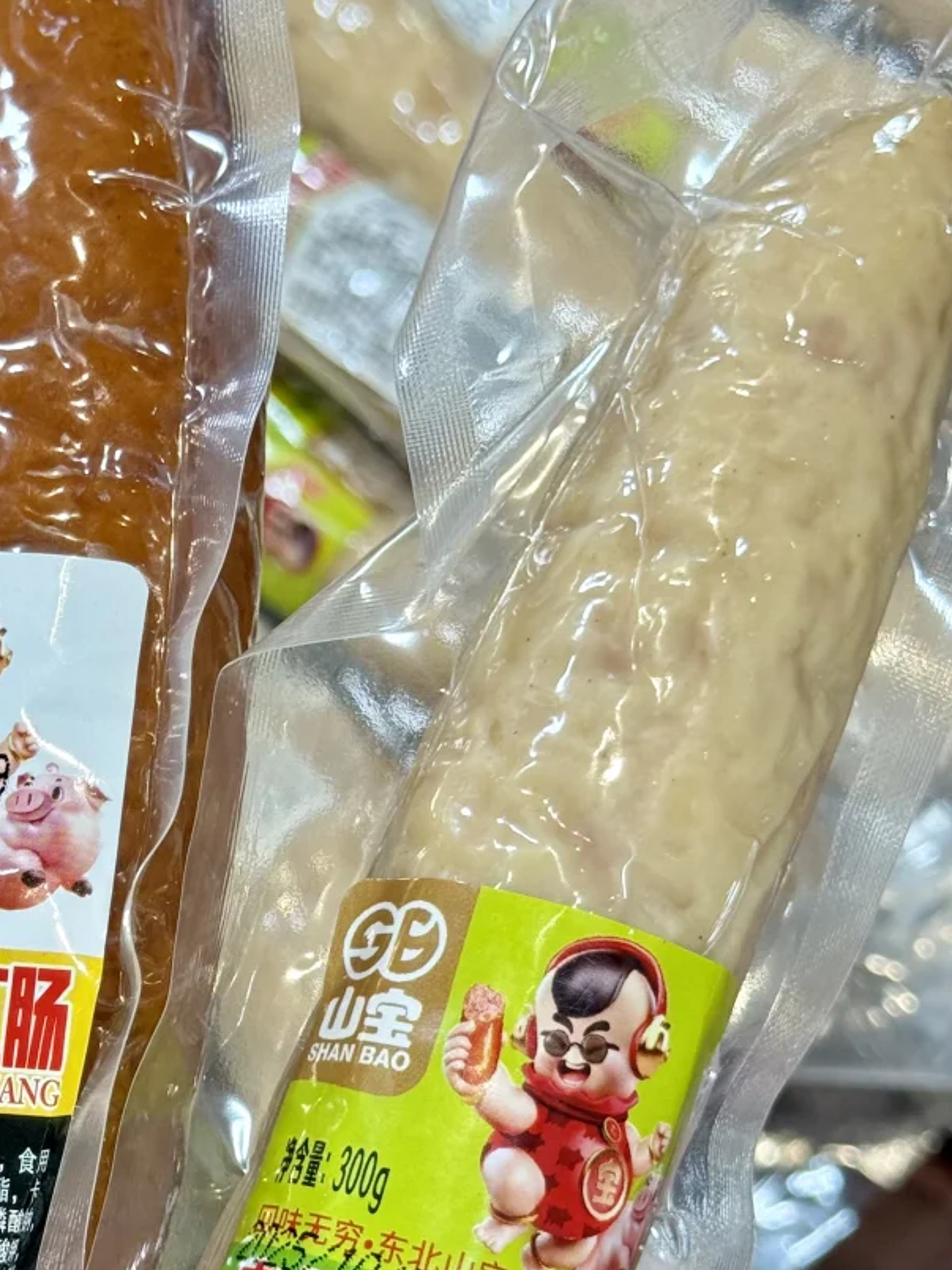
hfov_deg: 17.1
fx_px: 3154
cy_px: 831
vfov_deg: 22.7
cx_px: 267
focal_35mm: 86
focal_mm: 6.76
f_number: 1.78
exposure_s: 1/100
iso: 125
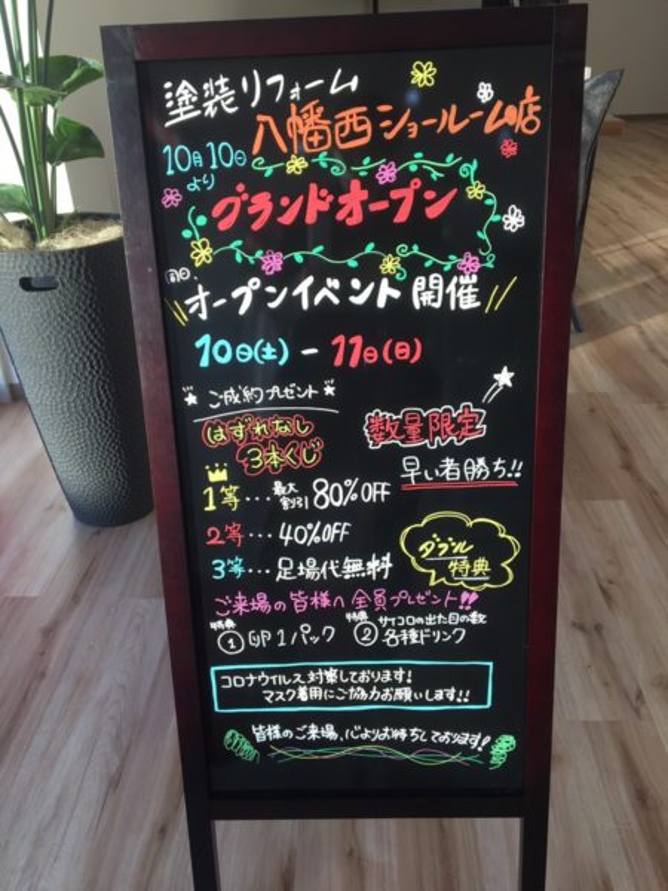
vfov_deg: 61.7
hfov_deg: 48.2
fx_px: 746
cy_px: 446
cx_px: 334
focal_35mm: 29
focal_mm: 4.15
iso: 25
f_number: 2.2
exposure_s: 1/151
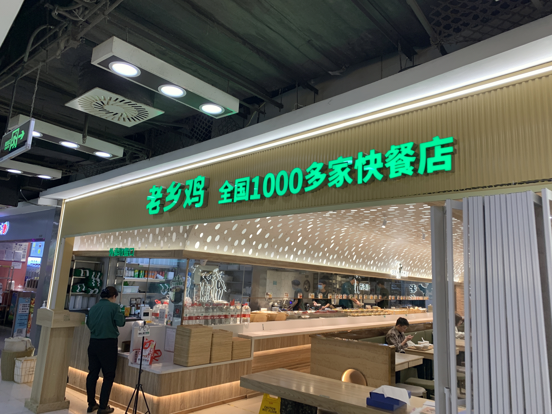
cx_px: 276
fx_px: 415
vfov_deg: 53.1
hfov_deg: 67.3
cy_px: 207
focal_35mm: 26
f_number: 1.8
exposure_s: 1/100
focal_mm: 4.25
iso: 64
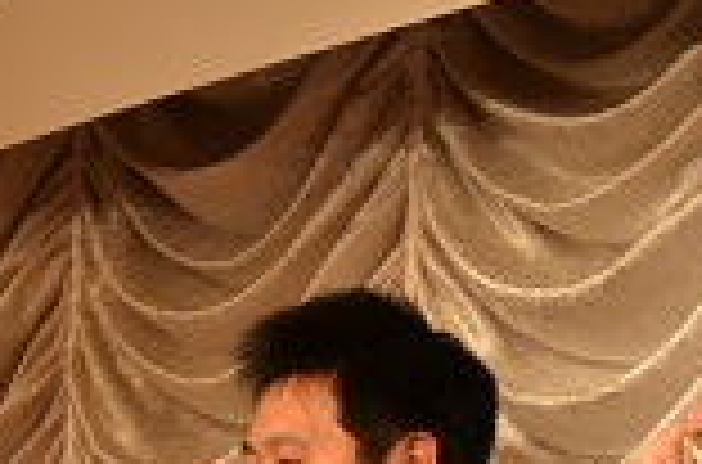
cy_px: 583
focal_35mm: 231
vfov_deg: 5.9
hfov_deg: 8.9
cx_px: 310
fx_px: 4491
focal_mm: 48
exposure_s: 1/60
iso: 400
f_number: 4.2
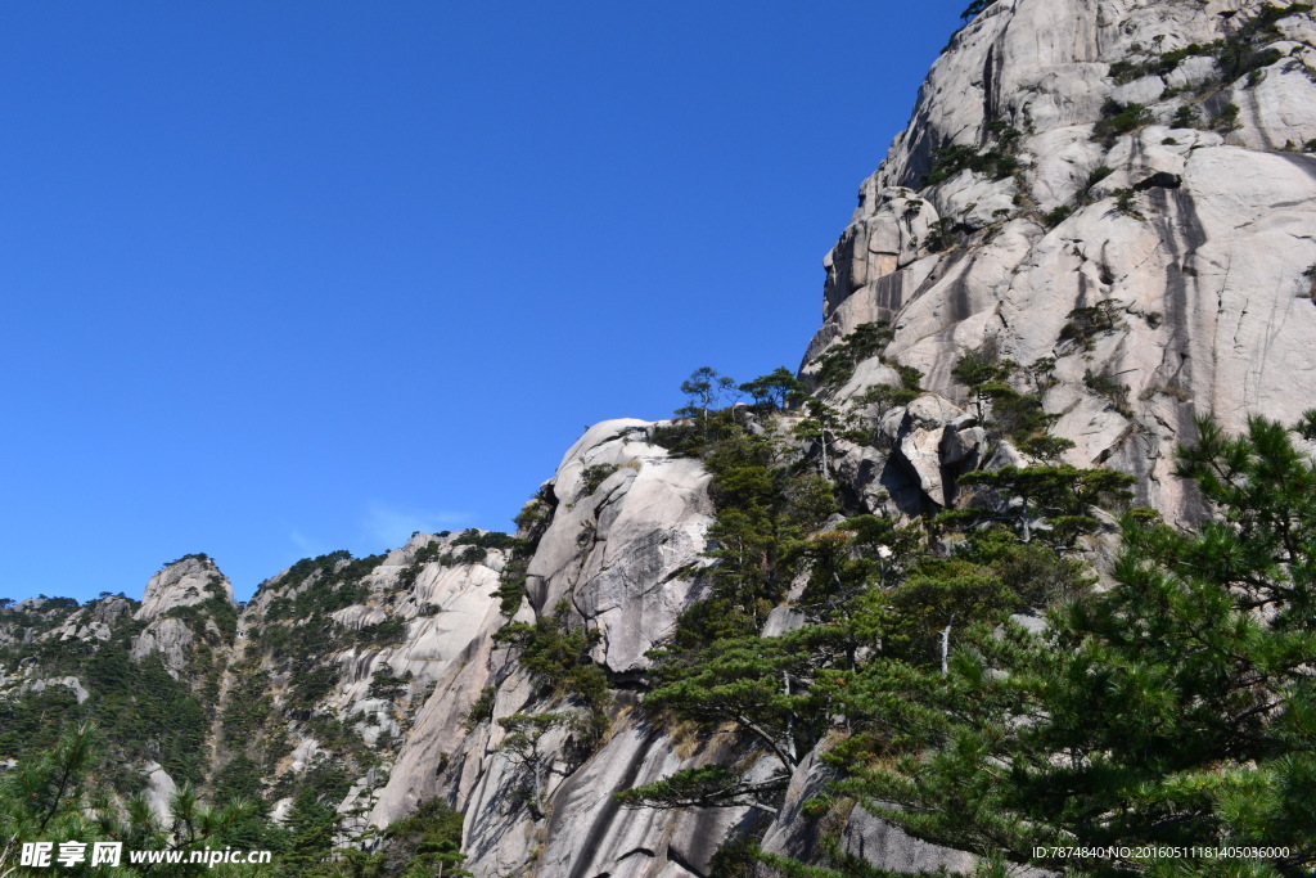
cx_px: 658
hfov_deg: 67.4
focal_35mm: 27
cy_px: 439
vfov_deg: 47.9
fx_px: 987
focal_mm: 18
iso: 400
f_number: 10
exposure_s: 1/320
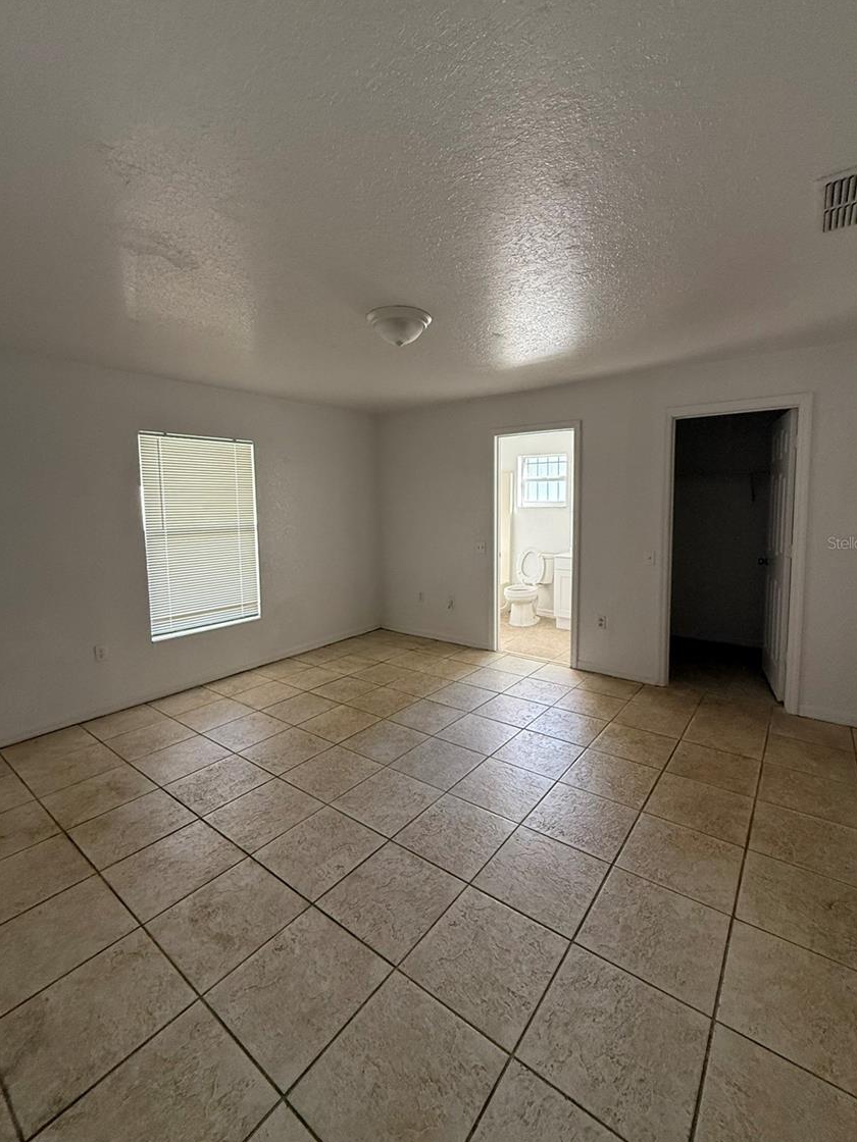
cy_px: 542
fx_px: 495
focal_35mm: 15
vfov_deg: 98.1
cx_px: 441
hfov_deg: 81.7
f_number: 2.2
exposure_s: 1/99
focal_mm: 2.22
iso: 250
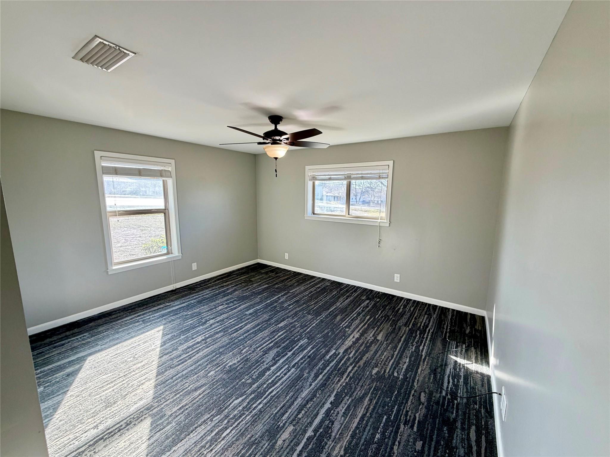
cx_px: 305
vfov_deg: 85.7
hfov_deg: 102.1
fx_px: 247
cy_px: 228
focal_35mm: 14
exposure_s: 1/60
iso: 160
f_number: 2.2
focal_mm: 2.22
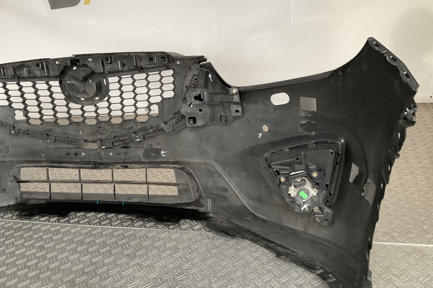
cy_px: 160
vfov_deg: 42.3
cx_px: 217
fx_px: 373
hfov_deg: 60.3
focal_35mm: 31
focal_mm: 3
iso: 64
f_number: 1.8
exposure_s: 1/50
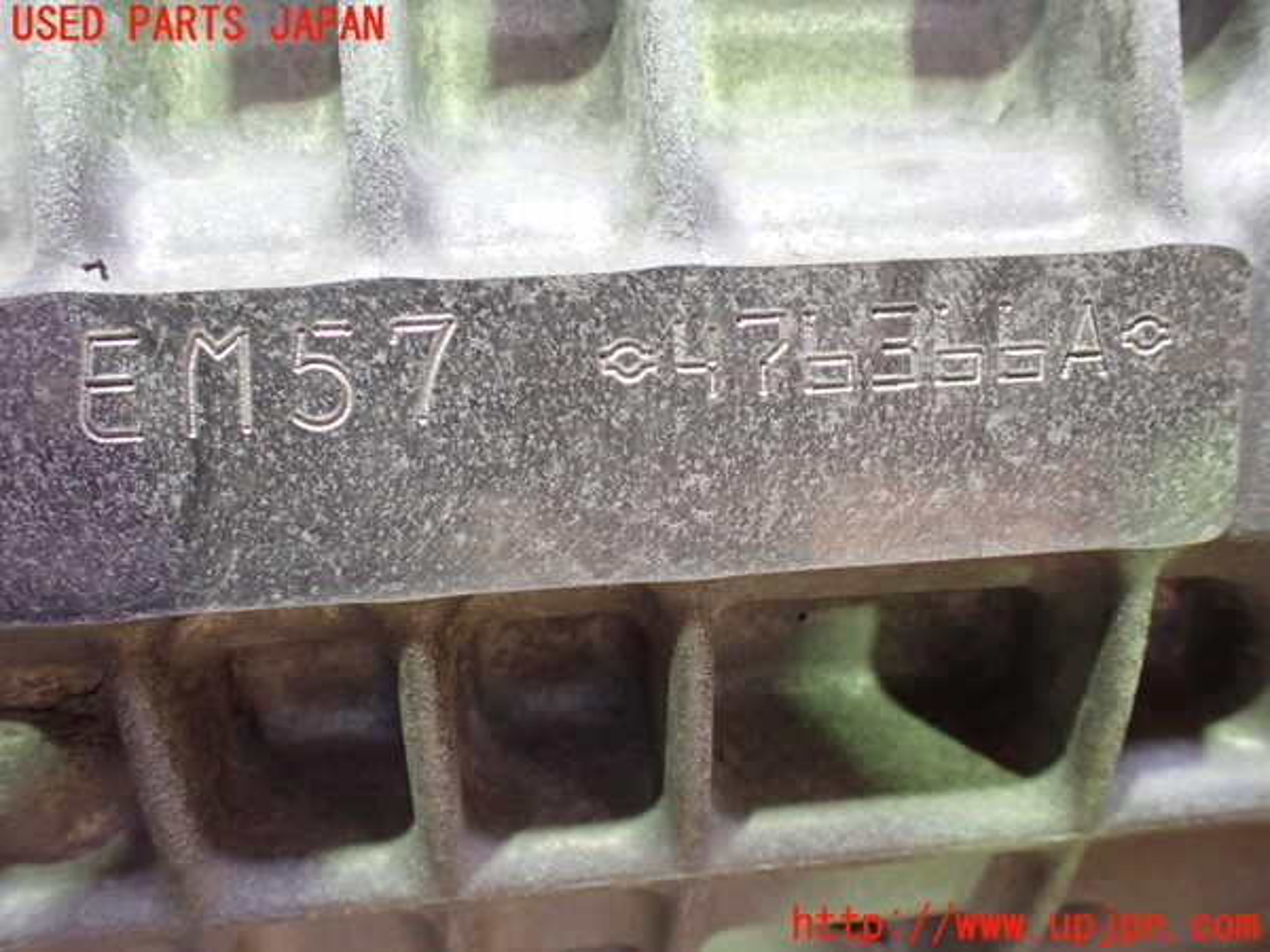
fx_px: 1101
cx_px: 635
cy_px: 476
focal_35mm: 30
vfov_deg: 46.8
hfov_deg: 60.0
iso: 800
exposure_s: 1/30
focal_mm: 5.4
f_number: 2.3
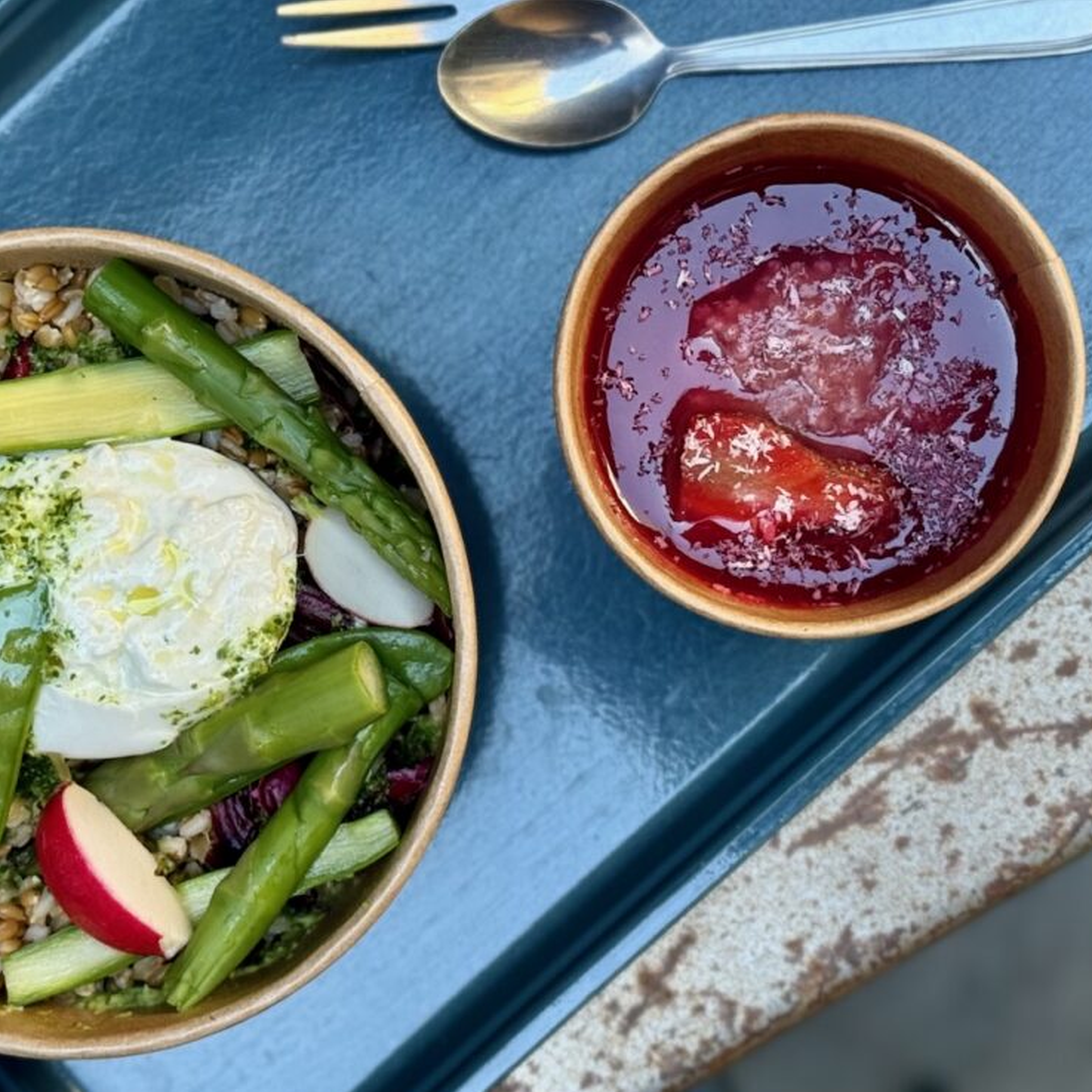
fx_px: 2106
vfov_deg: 29.1
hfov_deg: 29.0
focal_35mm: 59
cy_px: 568
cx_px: 402
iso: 50
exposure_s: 1/131
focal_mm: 6.76
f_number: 1.78
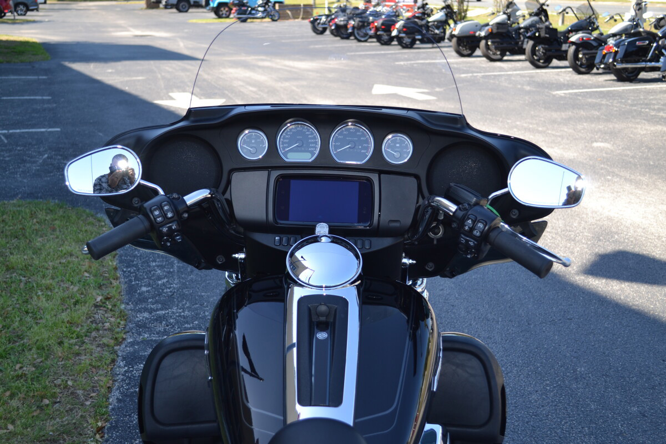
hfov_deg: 45.0
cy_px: 222
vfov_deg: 30.8
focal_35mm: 44
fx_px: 805
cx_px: 333
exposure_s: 1/160
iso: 100
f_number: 4.5
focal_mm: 29
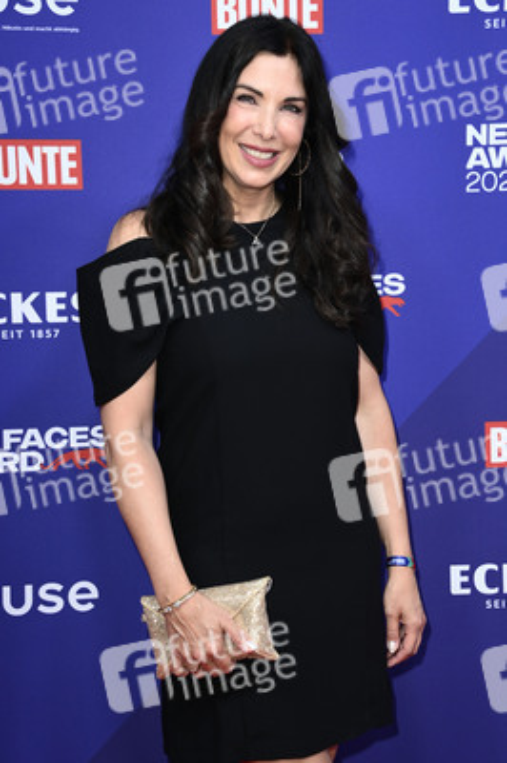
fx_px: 1650
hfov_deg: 17.5
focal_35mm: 78
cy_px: 382
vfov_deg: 26.0
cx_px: 254
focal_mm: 78
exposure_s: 1/160
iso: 800
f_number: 5.6
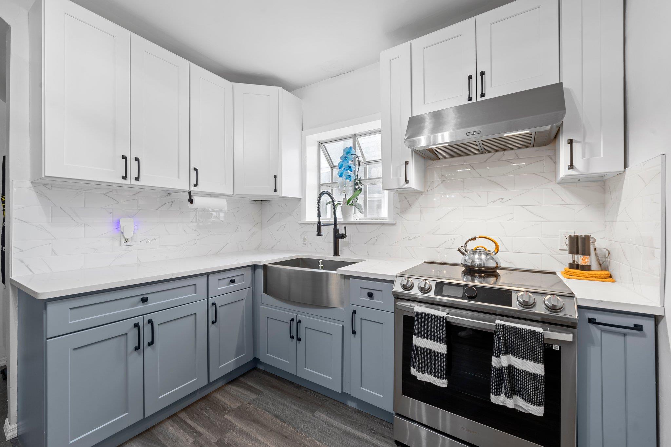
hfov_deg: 104.3
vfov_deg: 81.2
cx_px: 336
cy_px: 224
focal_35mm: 14
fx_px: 261
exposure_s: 1/1.67
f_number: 10
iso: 200
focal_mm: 14
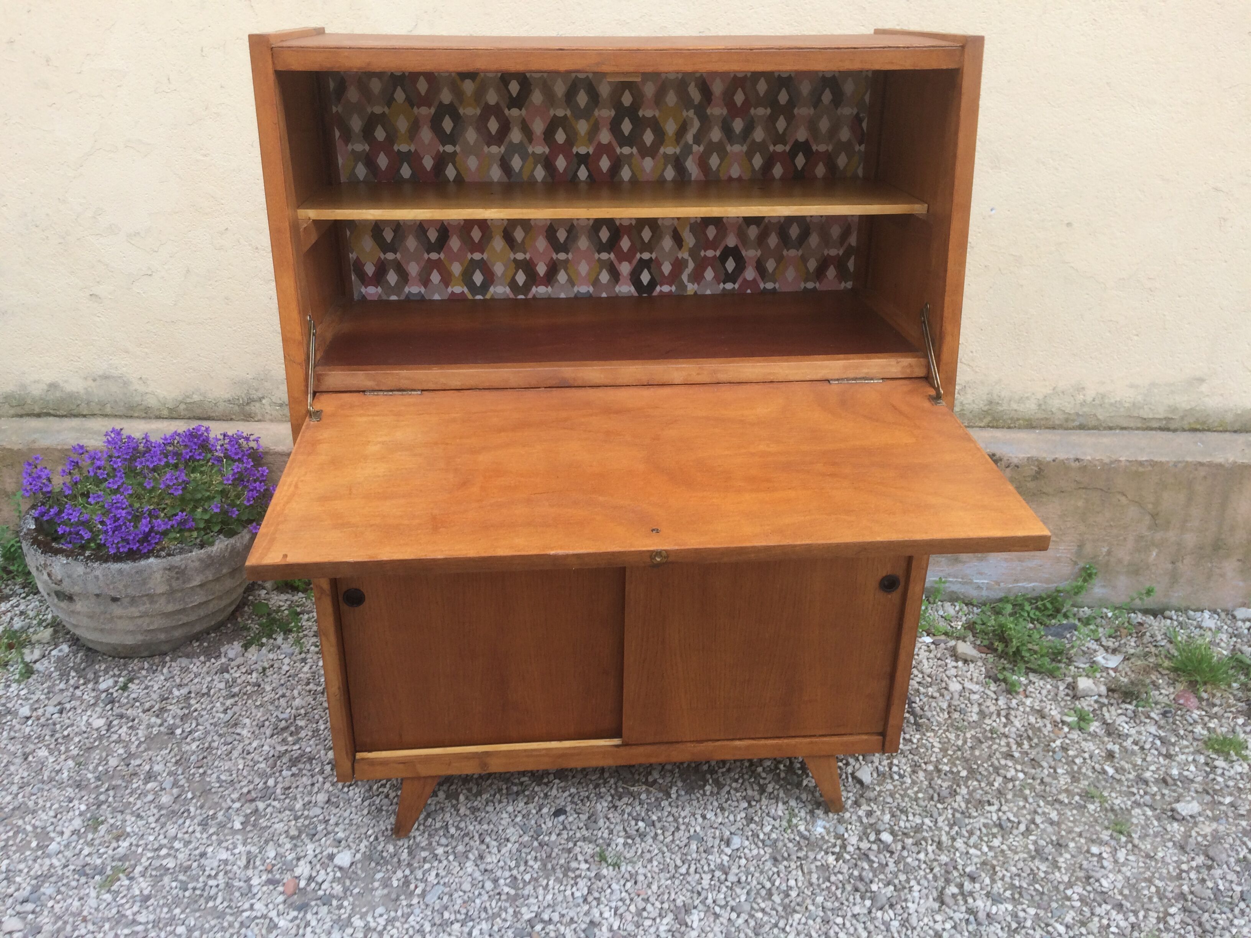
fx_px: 1048
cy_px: 469
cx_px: 626
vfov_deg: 48.2
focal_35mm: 29
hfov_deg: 61.7
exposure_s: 1/302
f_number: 2.2
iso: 32
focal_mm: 4.15
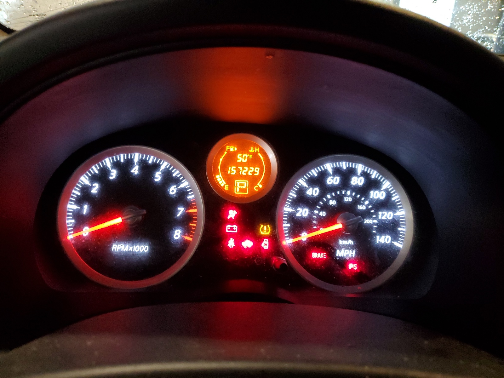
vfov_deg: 53.1
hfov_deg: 67.3
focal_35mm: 26
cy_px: 189
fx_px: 379
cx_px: 252
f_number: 1.5
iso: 351
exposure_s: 1/30
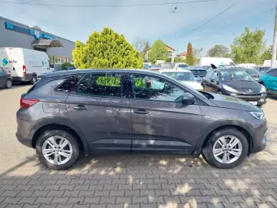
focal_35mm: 26
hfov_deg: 67.3
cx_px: 138
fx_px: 208
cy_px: 104
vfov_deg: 53.1
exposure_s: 1/245
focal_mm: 4
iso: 25
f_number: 1.8
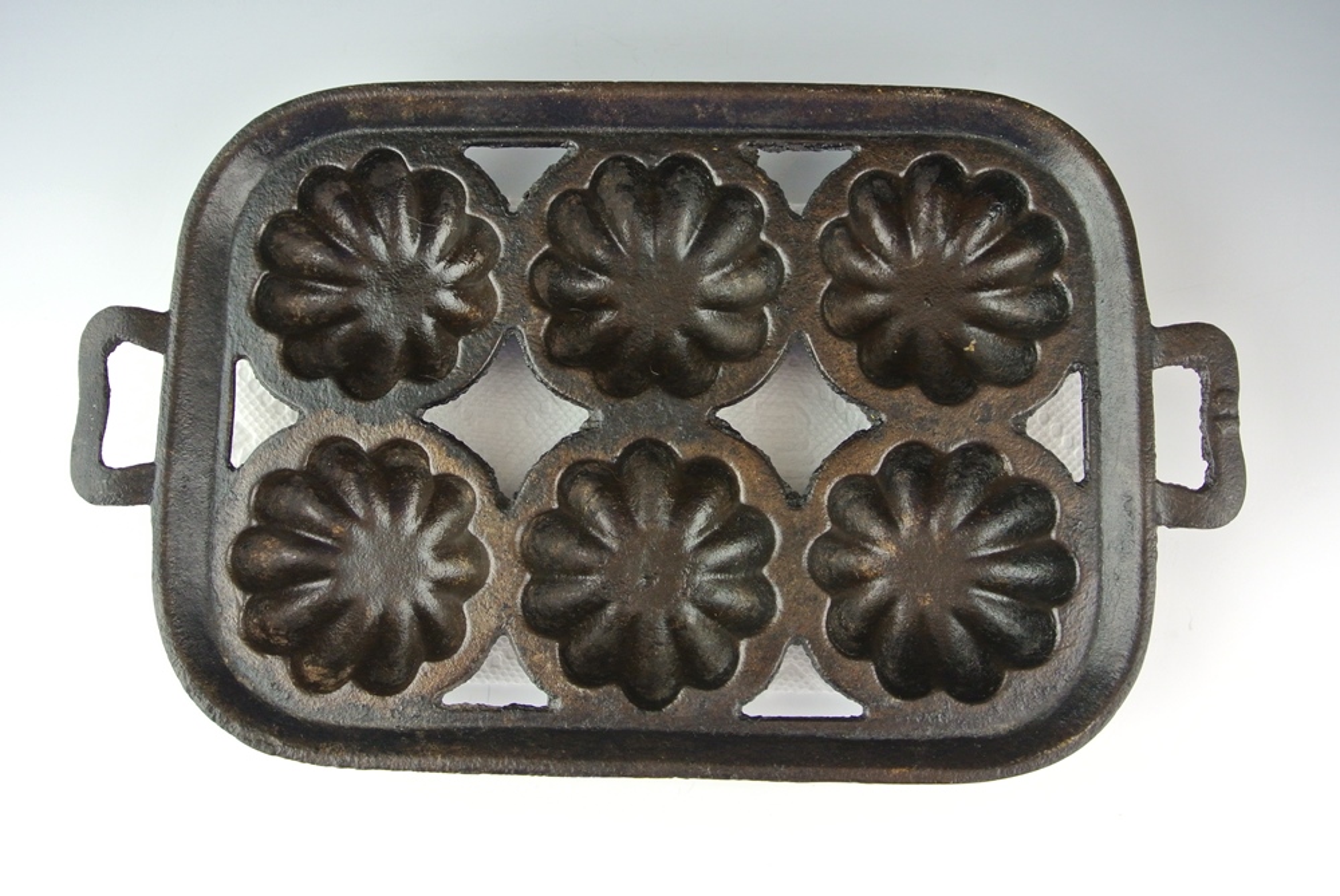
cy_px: 448
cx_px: 670
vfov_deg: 41.2
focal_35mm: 32
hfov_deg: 58.7
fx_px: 1192
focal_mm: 12.2
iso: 560
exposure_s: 1/60
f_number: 3.8
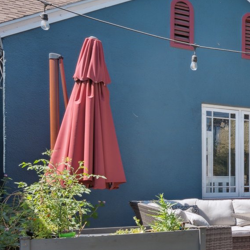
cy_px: 184
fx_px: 474
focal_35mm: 58
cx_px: 425
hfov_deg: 21.6
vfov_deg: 29.2
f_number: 8
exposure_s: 1/500
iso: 400
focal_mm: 19
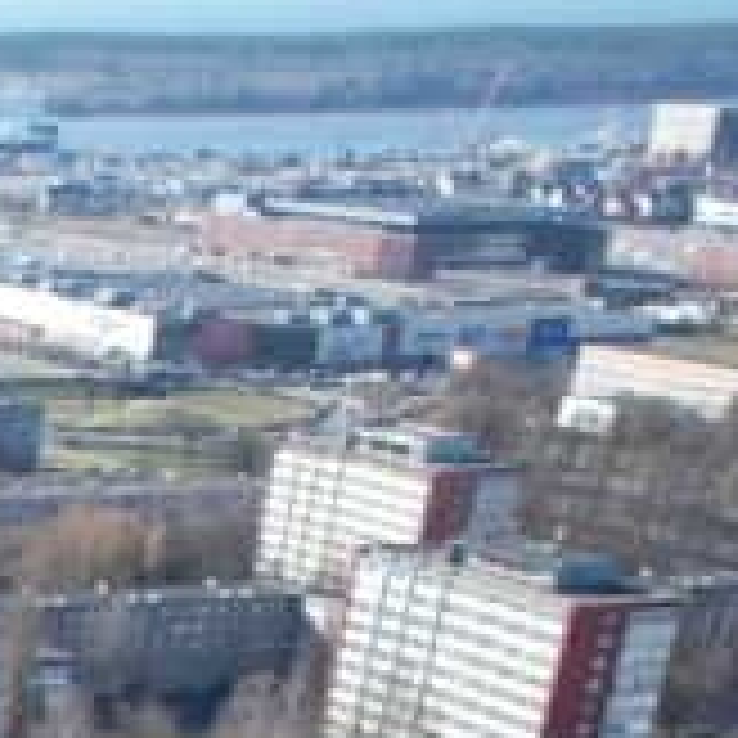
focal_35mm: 117
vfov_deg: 13.0
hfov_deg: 11.4
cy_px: 1465
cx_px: -1202
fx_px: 2822
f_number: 2.8
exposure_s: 1/800
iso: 100
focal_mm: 8.38
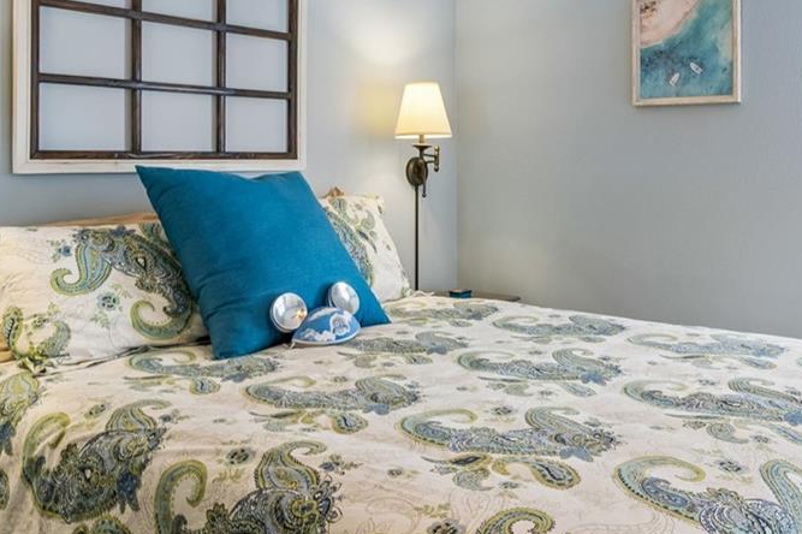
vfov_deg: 36.3
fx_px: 802
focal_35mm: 36
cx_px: 528
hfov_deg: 52.2
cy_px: 160
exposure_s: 1/25
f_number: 7.1
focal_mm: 10
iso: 100
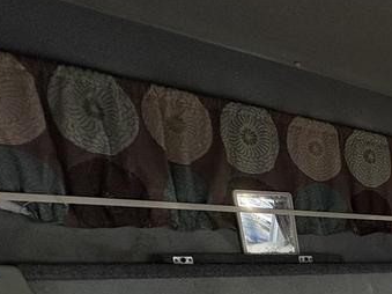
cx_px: 501
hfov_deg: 35.5
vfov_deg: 30.8
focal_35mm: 37
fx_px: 419
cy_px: 376
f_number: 2.2
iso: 50
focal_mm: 2.22
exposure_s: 1/143
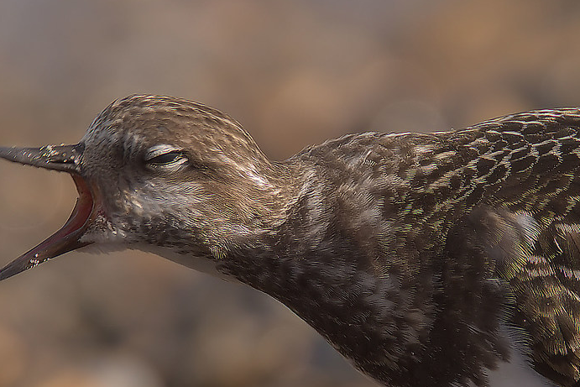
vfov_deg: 0.7
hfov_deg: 1.0
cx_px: 413
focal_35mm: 2085
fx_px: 33597
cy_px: 204
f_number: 8
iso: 250
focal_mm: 600
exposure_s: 1/400
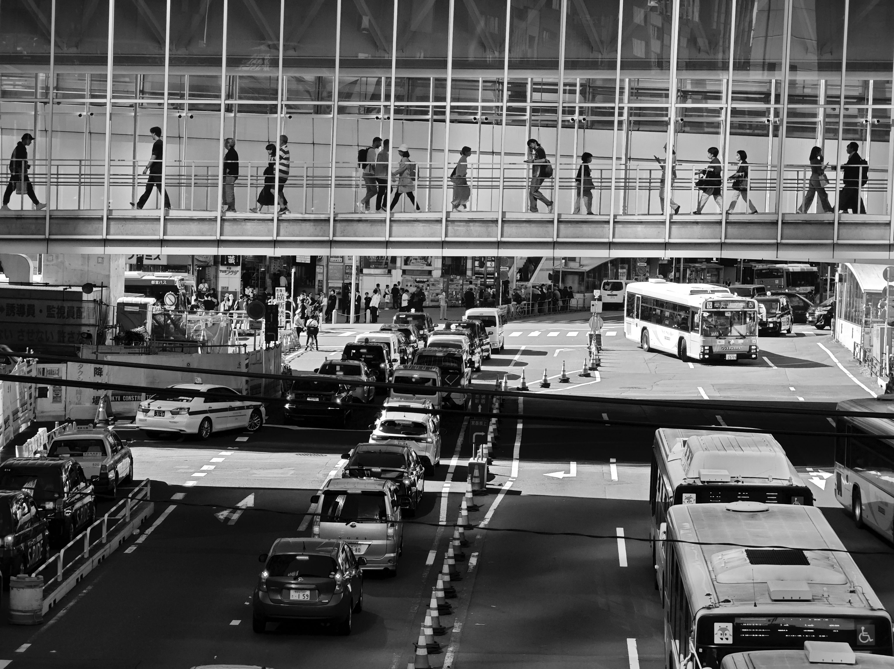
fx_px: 3097
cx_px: 447
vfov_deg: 12.3
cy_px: 334
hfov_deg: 16.4
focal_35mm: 120
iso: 500
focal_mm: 19.4
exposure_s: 1/5769
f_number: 2.5
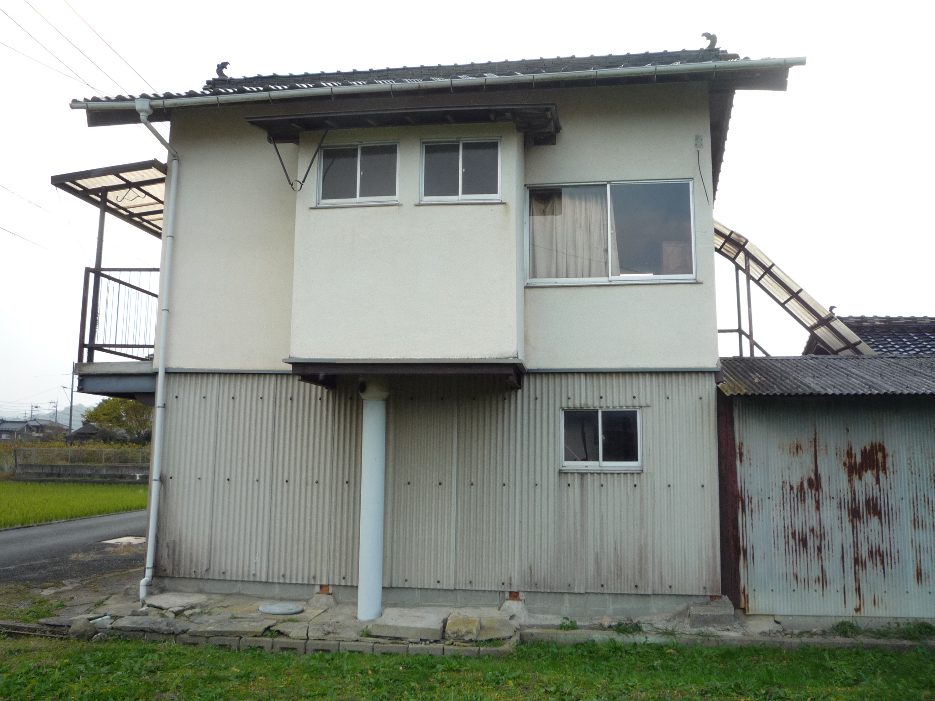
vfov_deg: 46.8
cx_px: 468
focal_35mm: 30
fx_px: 810
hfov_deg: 60.0
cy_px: 350
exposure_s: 1/160
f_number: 3.3
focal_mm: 5.2
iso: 100
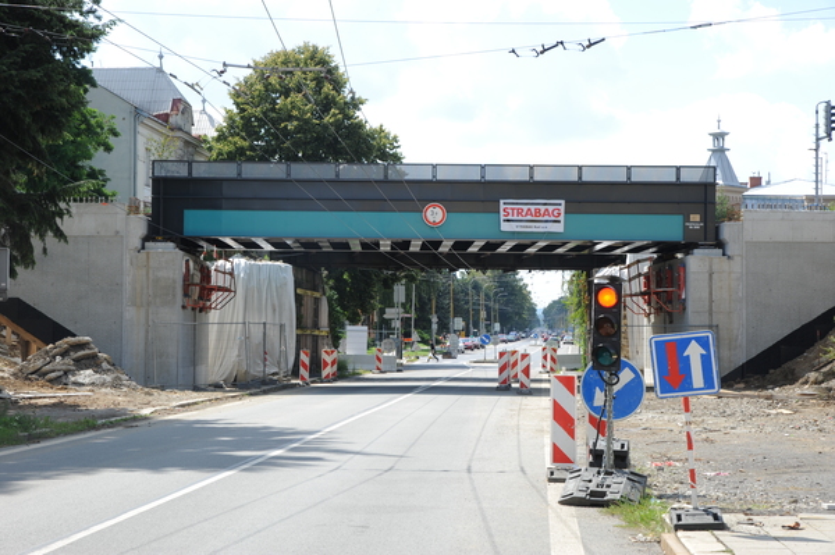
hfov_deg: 28.9
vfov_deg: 19.4
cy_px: 278
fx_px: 1622
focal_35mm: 70
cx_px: 418
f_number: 13
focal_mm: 70
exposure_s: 1/125
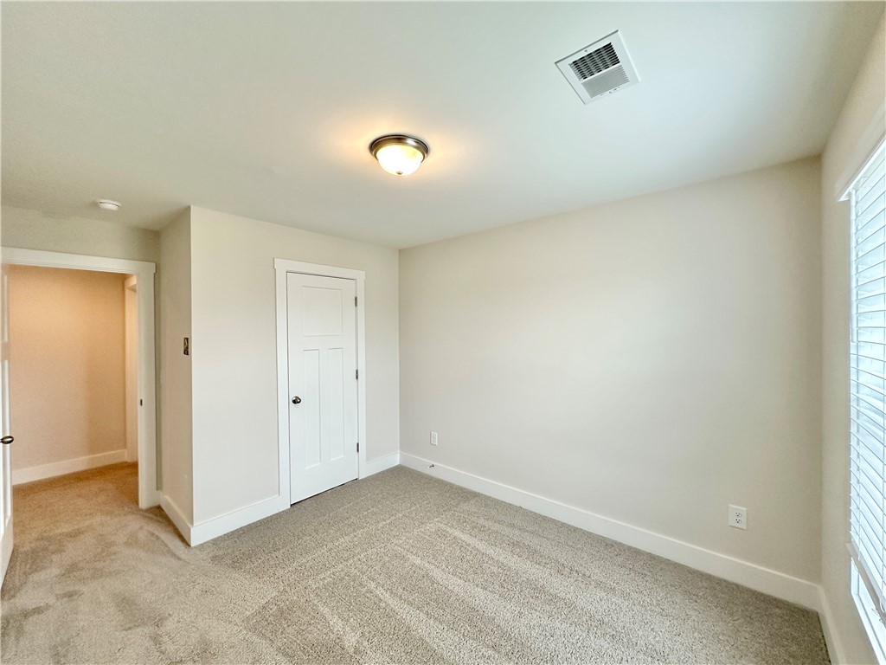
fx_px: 358
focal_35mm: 14
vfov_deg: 85.7
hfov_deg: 102.1
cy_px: 332
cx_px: 443
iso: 160
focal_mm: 2.22
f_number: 2.2
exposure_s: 1/120
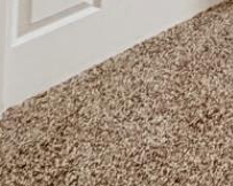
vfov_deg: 10.4
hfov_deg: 12.2
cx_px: 646
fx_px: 696
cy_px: -384
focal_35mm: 101
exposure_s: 1/120
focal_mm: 2.22
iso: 200
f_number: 2.2
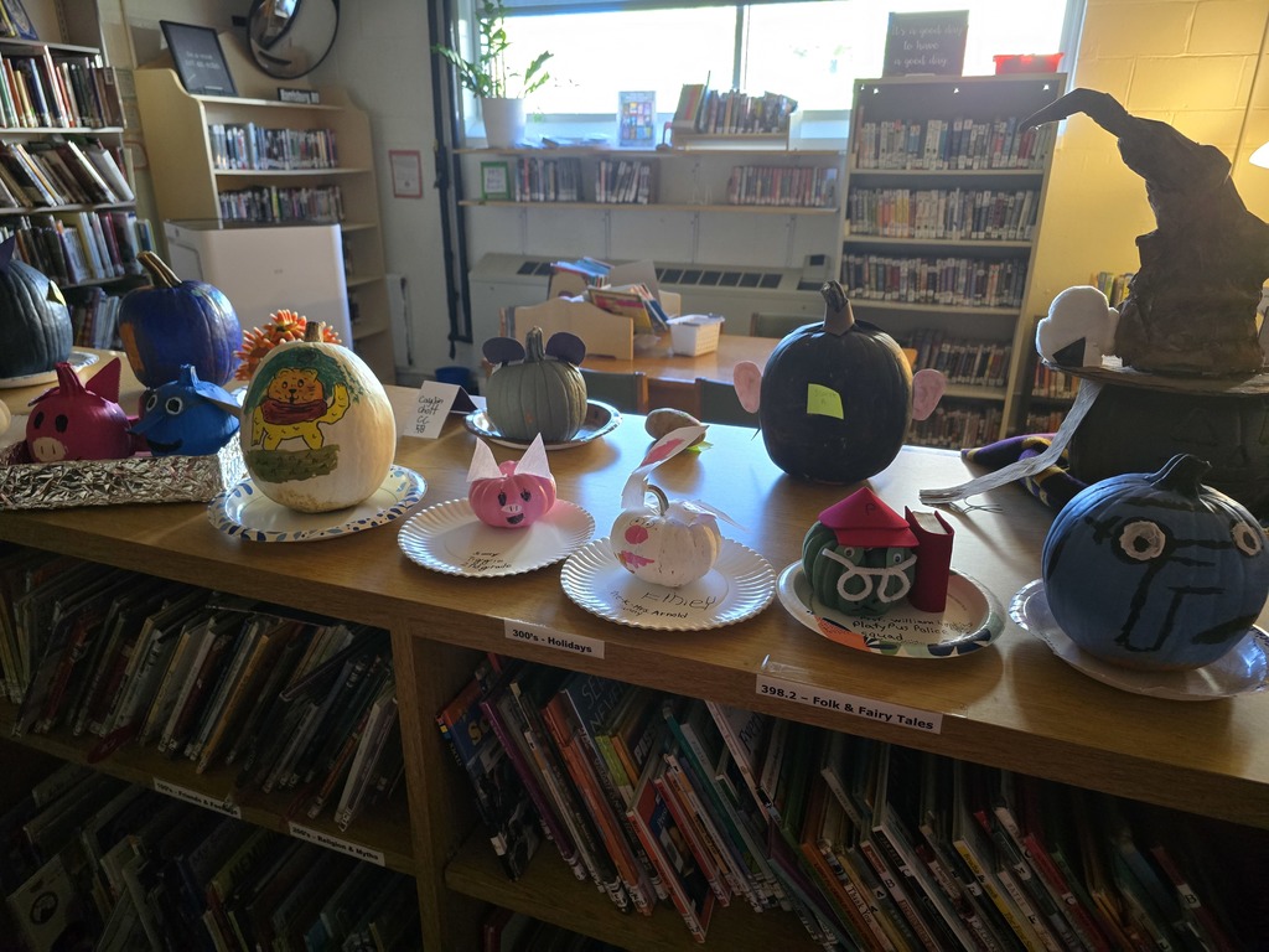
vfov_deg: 58.9
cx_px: 634
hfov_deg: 73.9
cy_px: 476
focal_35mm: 23
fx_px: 843
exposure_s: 1/120
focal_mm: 6.3
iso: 1000
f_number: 1.7
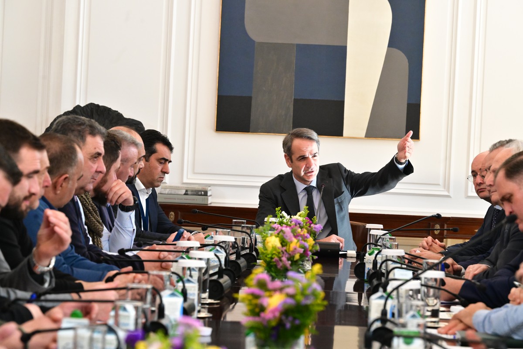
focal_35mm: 135
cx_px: 262
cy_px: 174
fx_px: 1961
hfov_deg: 15.2
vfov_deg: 10.2
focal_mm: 135
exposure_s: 1/400
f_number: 8
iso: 8000
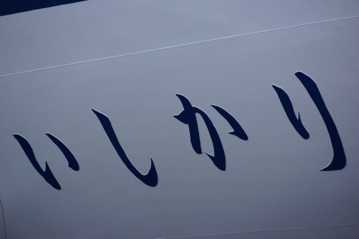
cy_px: 120
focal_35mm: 300
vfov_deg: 4.6
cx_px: 180
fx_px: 2991
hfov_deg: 6.9
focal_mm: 200
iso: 1600
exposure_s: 1/125
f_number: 6.3
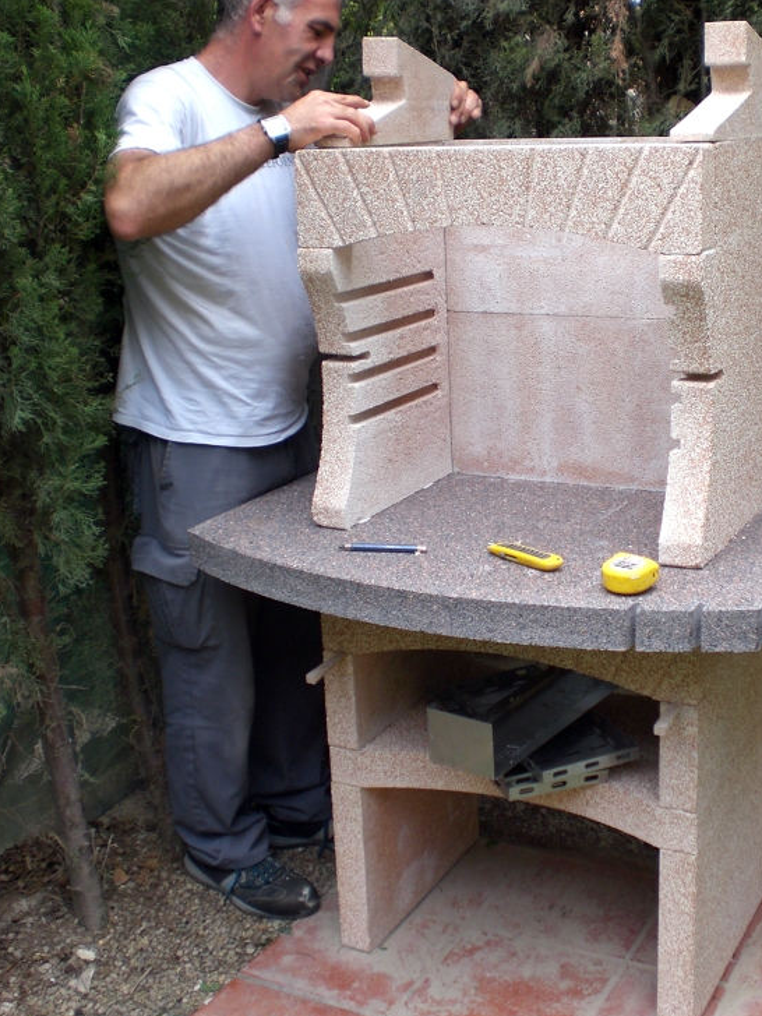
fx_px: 1379
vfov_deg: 40.4
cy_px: 470
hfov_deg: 30.8
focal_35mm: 47
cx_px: 467
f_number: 3.1
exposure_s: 1/200
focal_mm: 6.3
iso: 100
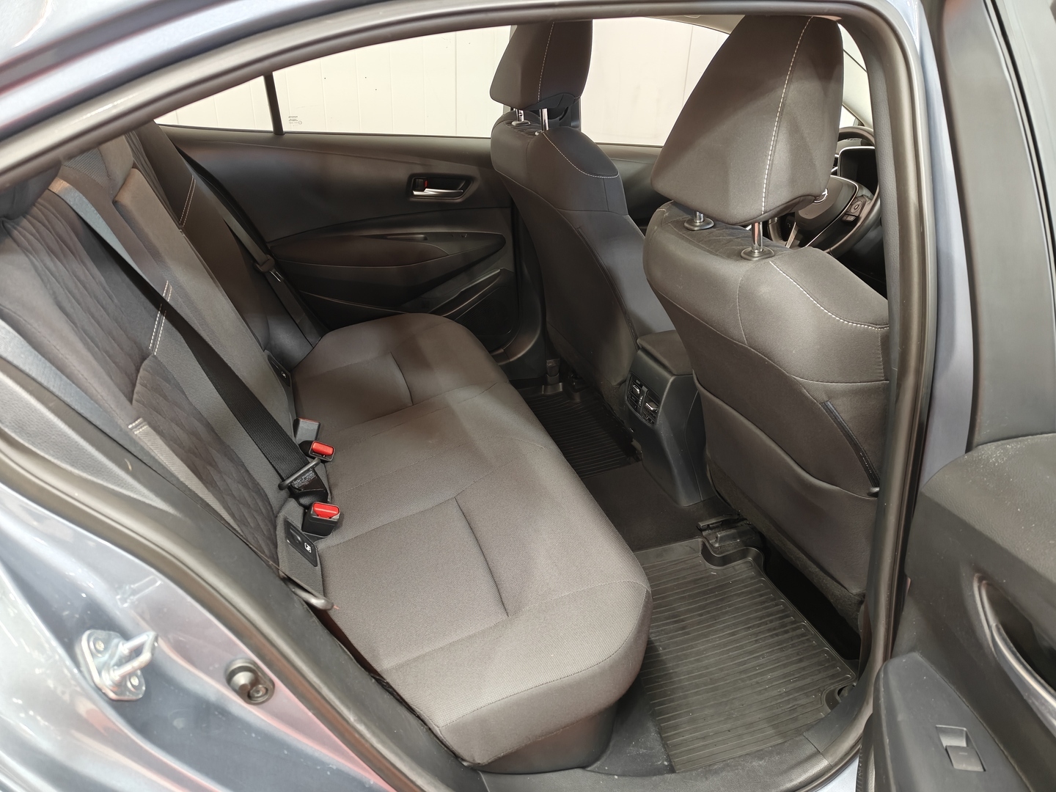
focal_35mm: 24
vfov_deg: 56.8
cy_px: 396
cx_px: 528
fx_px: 732
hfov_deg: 71.6
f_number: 1.8
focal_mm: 5.59
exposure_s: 1/33
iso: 160
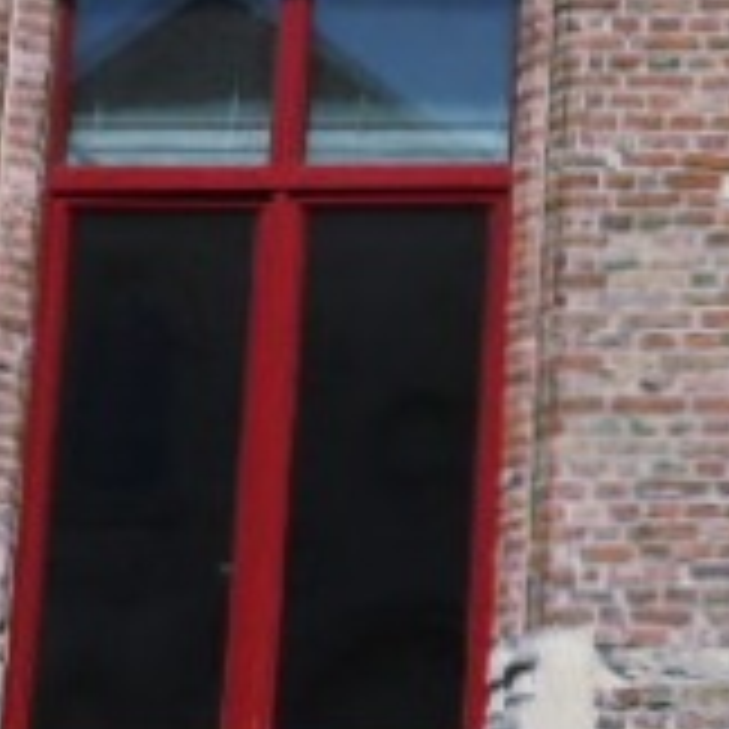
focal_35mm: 202
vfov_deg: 8.7
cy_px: 443
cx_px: 1627
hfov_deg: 8.1
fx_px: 4813
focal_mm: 24
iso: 1600
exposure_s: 1/1250
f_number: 18
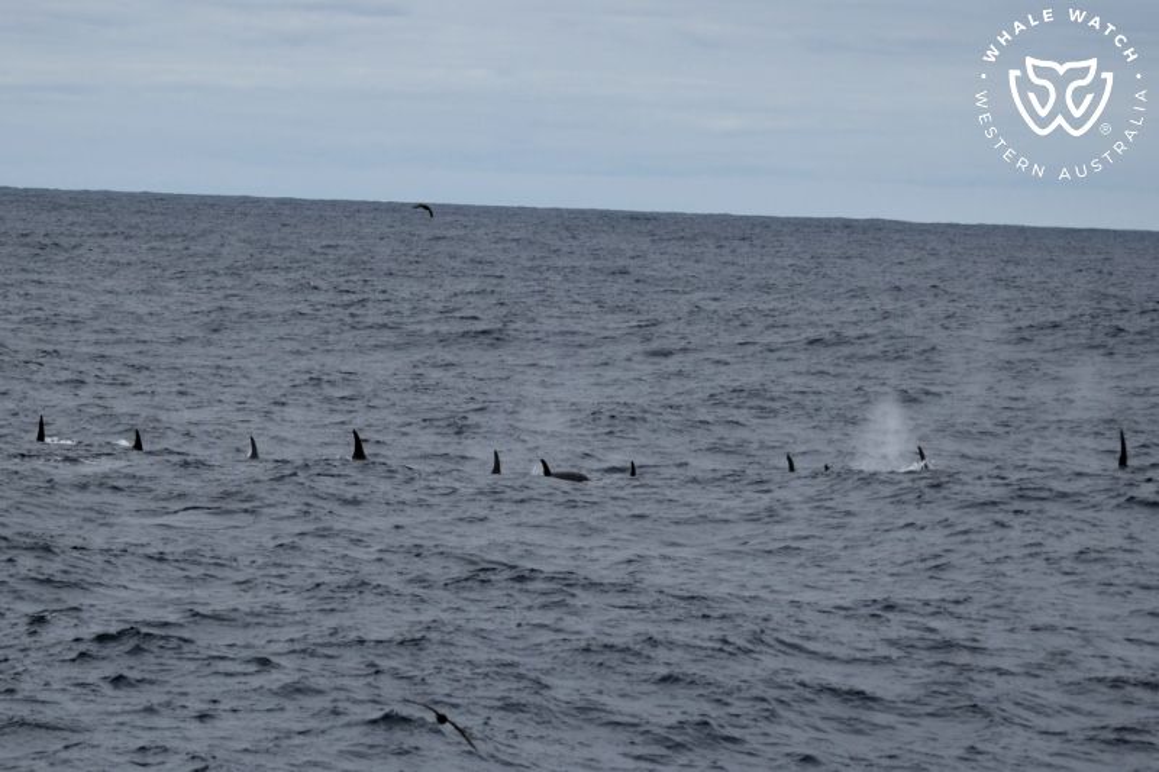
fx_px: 4184
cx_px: 580
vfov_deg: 10.5
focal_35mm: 130
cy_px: 386
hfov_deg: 15.8
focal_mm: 130
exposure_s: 1/8000
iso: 500
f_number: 5
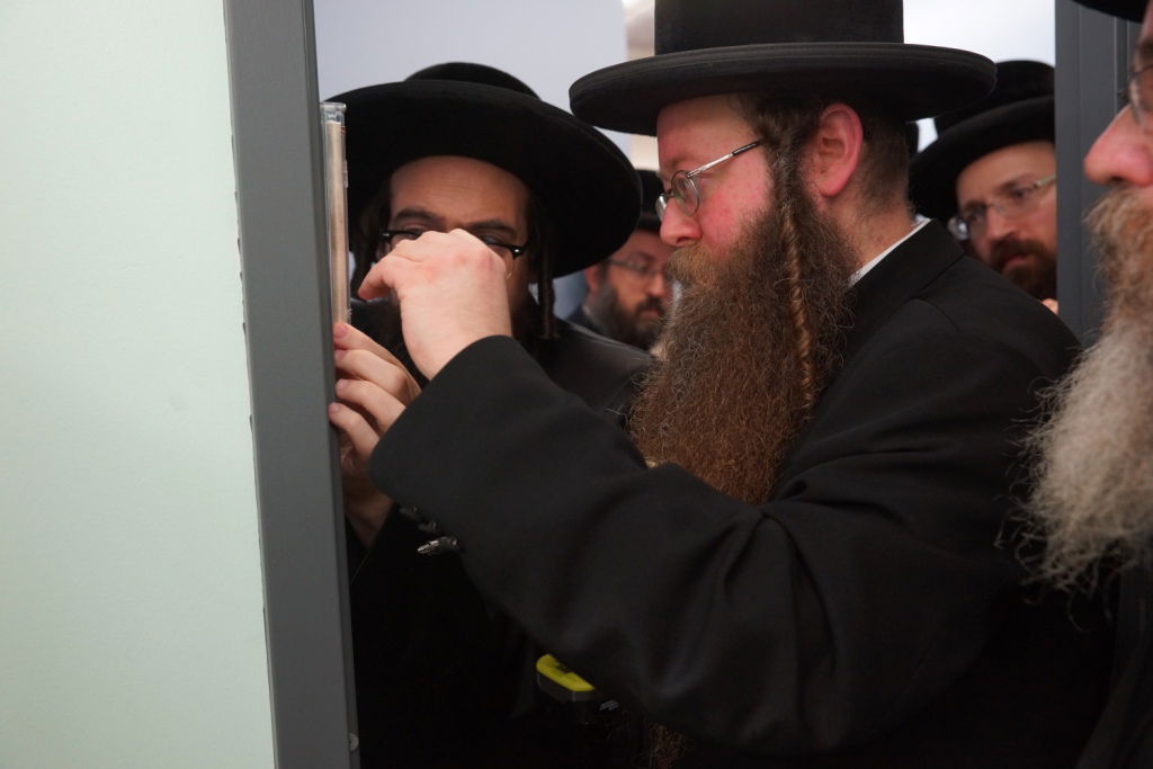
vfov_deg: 37.9
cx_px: 576
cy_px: 384
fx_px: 1121
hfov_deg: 54.4
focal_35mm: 35
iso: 2000
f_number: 4
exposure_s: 1/160
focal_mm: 35
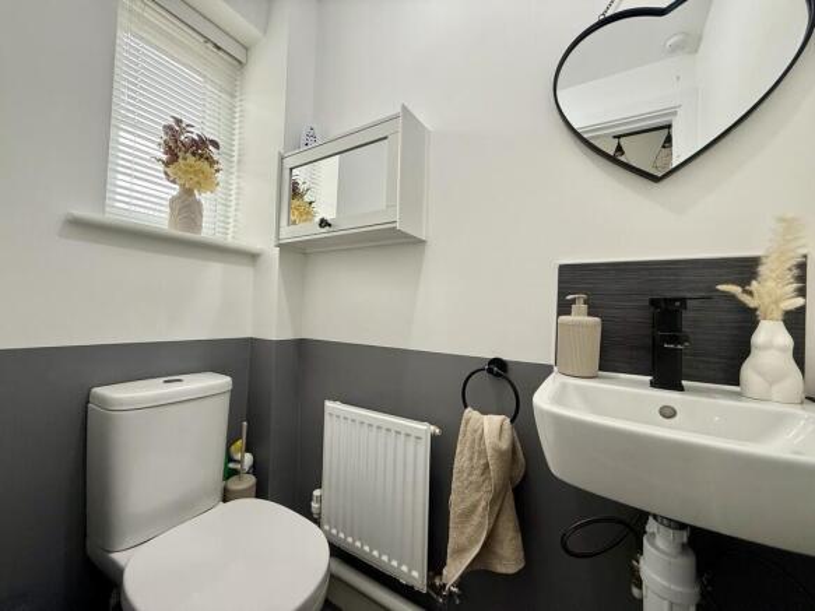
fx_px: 330
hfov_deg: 102.1
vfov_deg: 85.7
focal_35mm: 14
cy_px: 306
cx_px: 408
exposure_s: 1/100
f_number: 2.2
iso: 160
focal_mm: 2.22
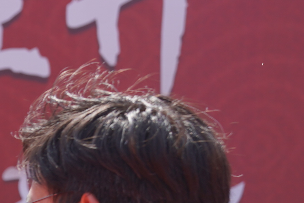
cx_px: -183
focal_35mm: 210
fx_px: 1773
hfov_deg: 9.5
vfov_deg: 6.4
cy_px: 364
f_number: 4.5
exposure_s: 1/400
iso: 100
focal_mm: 47
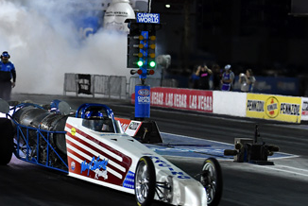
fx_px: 1379
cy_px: 110
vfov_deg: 8.5
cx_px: 84
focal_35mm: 161
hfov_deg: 12.7
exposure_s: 1/640
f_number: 2.8
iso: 1600
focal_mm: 70
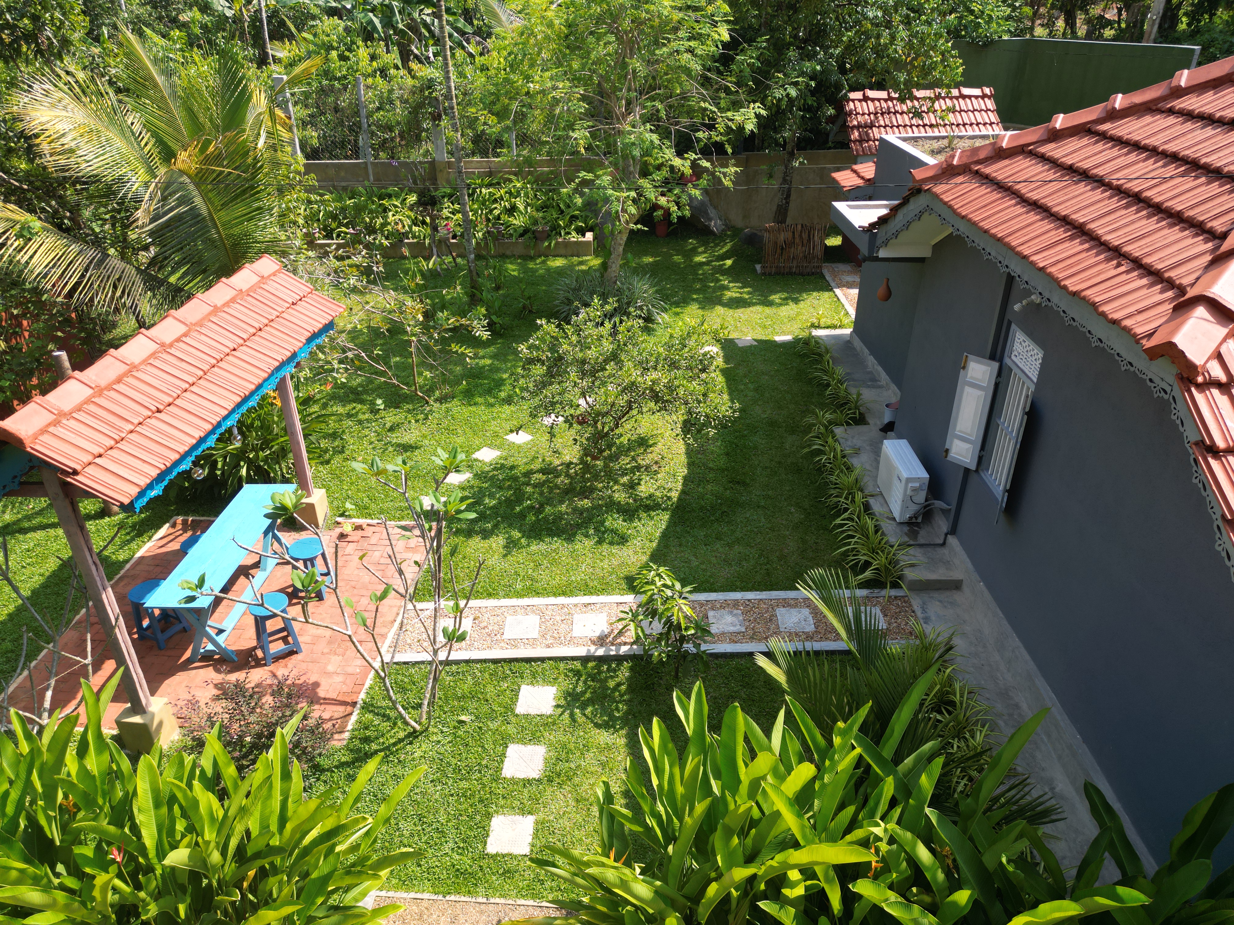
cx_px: 617
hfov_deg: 71.6
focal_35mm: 24
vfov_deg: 56.8
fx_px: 856
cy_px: 462
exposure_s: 1/1250
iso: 120
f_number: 1.7
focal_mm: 6.72
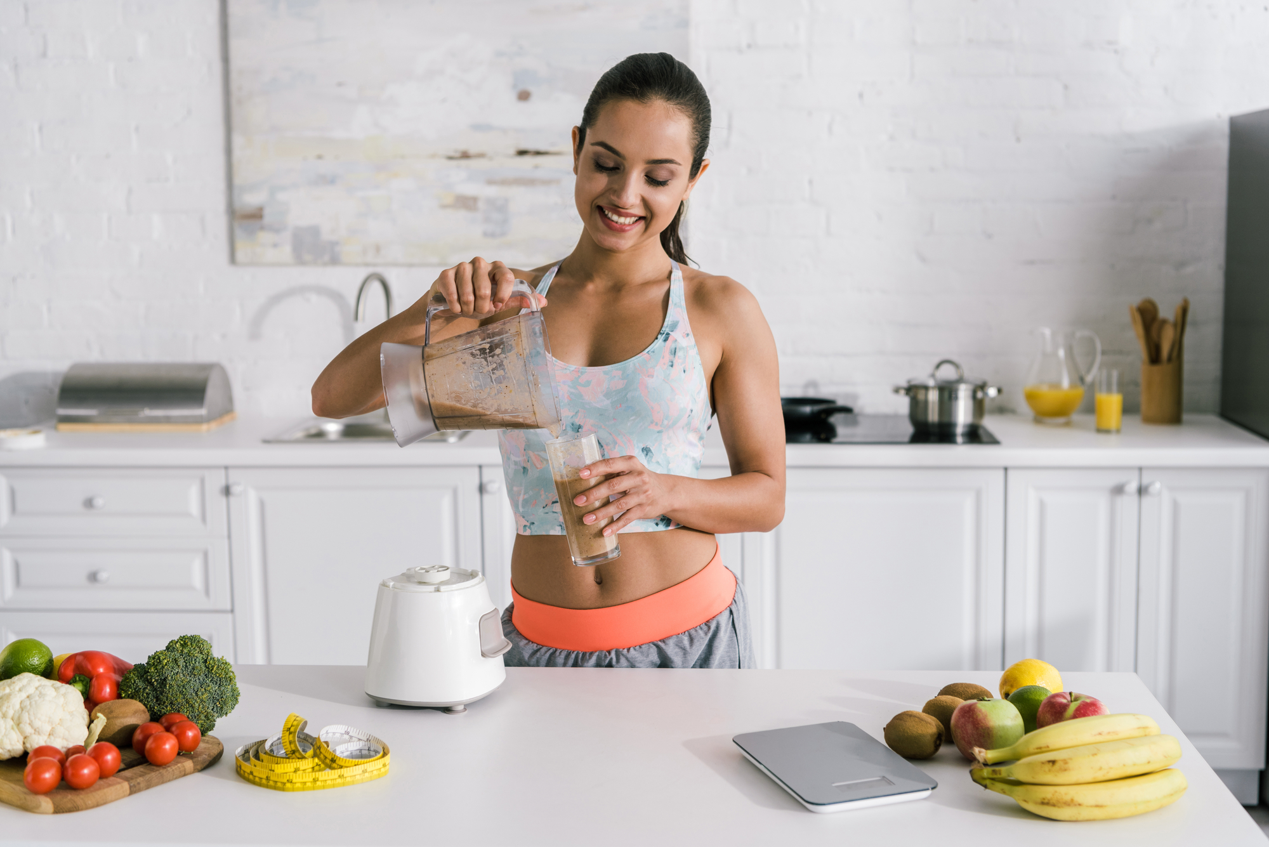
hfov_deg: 41.1
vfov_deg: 28.1
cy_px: 424
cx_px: 634
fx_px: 1693
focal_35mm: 48
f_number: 4
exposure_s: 1/200
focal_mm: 48
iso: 125
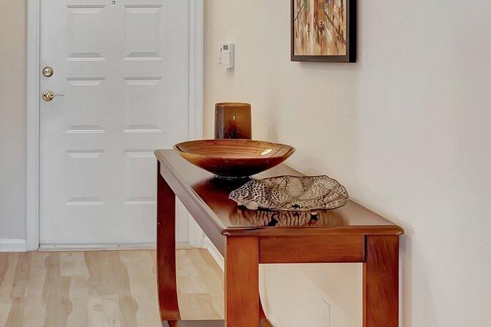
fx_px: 614
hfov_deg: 41.4
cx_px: 85
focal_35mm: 45
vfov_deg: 29.0
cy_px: 50
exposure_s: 1/10
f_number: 8
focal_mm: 10
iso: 1000
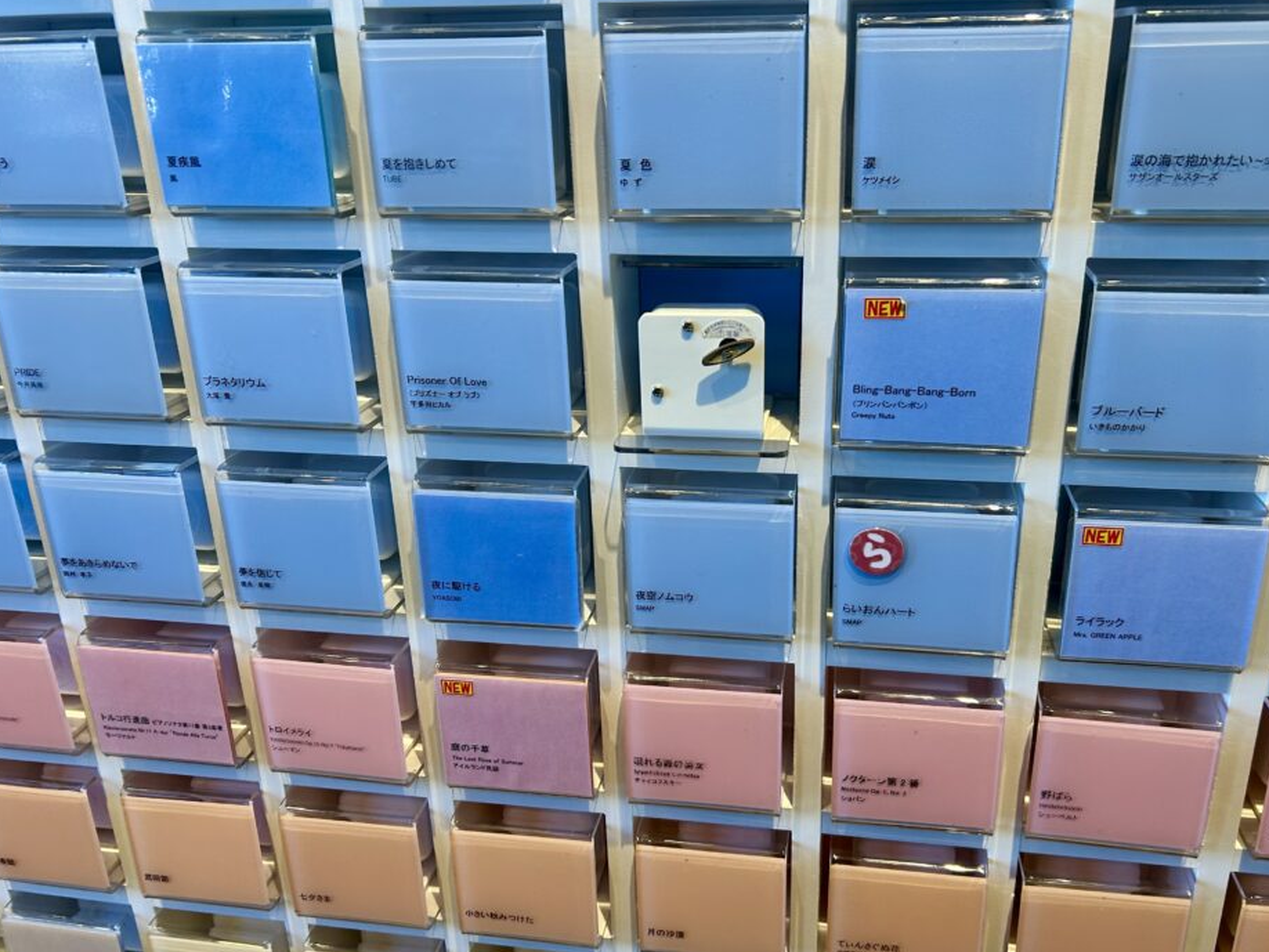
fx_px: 1063
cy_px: 466
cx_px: 699
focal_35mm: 29
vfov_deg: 48.2
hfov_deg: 61.5
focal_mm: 5.7
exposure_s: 1/120
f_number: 1.5
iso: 64
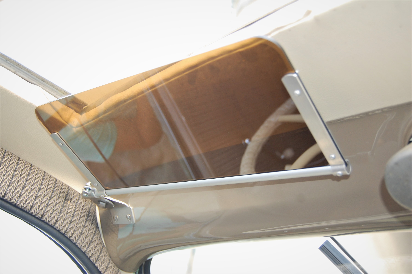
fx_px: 532
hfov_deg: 42.4
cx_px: 206
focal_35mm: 46
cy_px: 137
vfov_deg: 28.9
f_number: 4.5
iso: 400
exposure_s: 1/100
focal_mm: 31
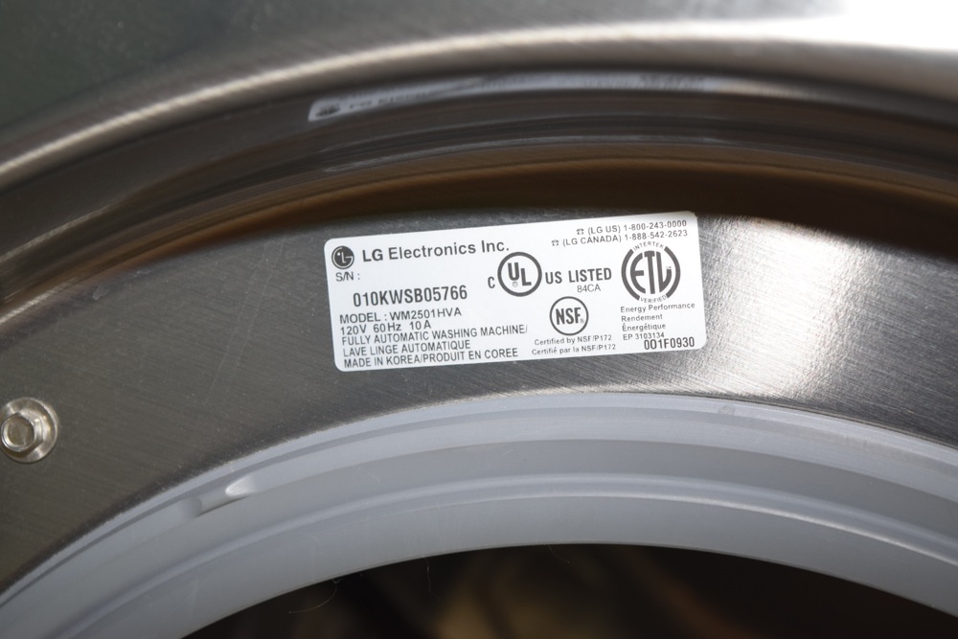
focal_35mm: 82
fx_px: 2196
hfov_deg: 24.6
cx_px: 479
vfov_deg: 16.6
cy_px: 320
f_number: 5.6
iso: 450
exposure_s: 1/60
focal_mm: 55
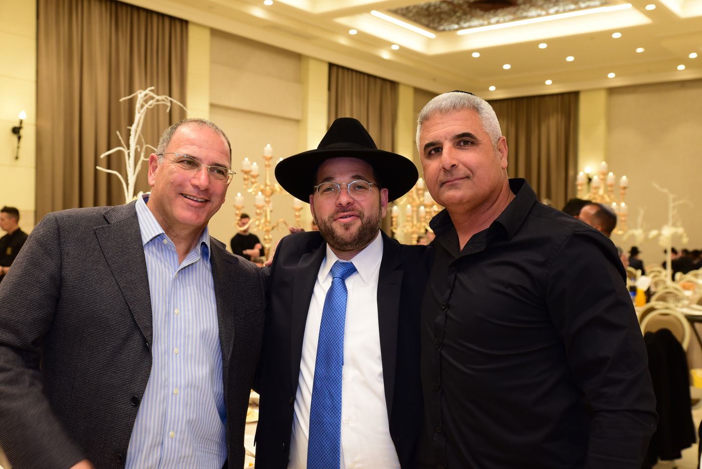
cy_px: 234
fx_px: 858
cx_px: 351
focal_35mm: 44
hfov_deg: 44.5
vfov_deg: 30.5
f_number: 5.6
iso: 1600
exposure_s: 1/100
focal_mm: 44
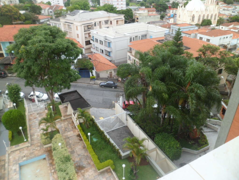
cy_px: 90
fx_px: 180
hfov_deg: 67.3
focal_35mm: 26
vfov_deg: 53.1
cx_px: 120
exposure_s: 1/180
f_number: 3.3
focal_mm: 4.9
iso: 80
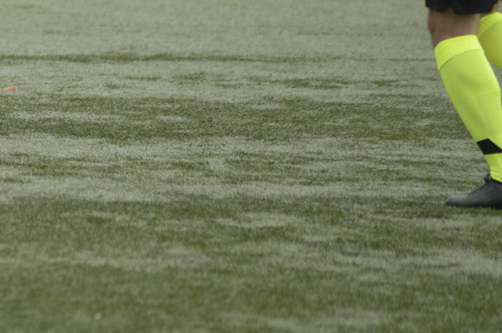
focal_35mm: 760
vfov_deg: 1.8
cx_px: -133
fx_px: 10582
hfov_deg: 2.7
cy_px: -73
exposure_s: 1/400
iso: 110
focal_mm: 300
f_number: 5.6
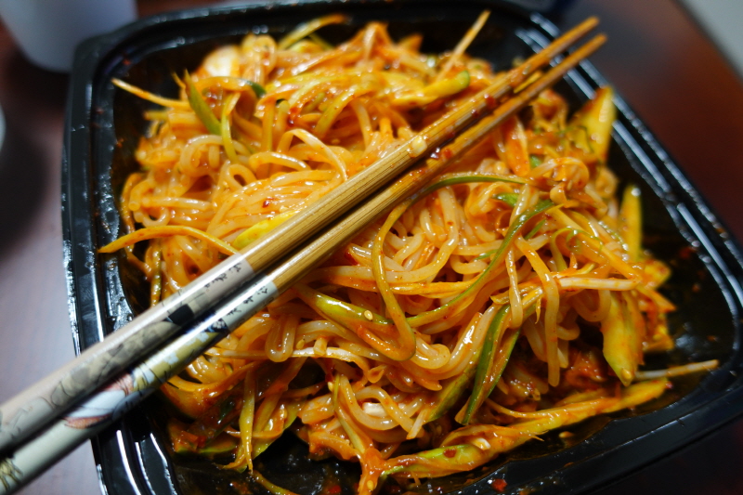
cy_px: 248
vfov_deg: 53.1
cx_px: 372
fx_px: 495
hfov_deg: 73.8
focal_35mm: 24
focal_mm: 8.8
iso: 250
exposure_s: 1/30
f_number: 1.8
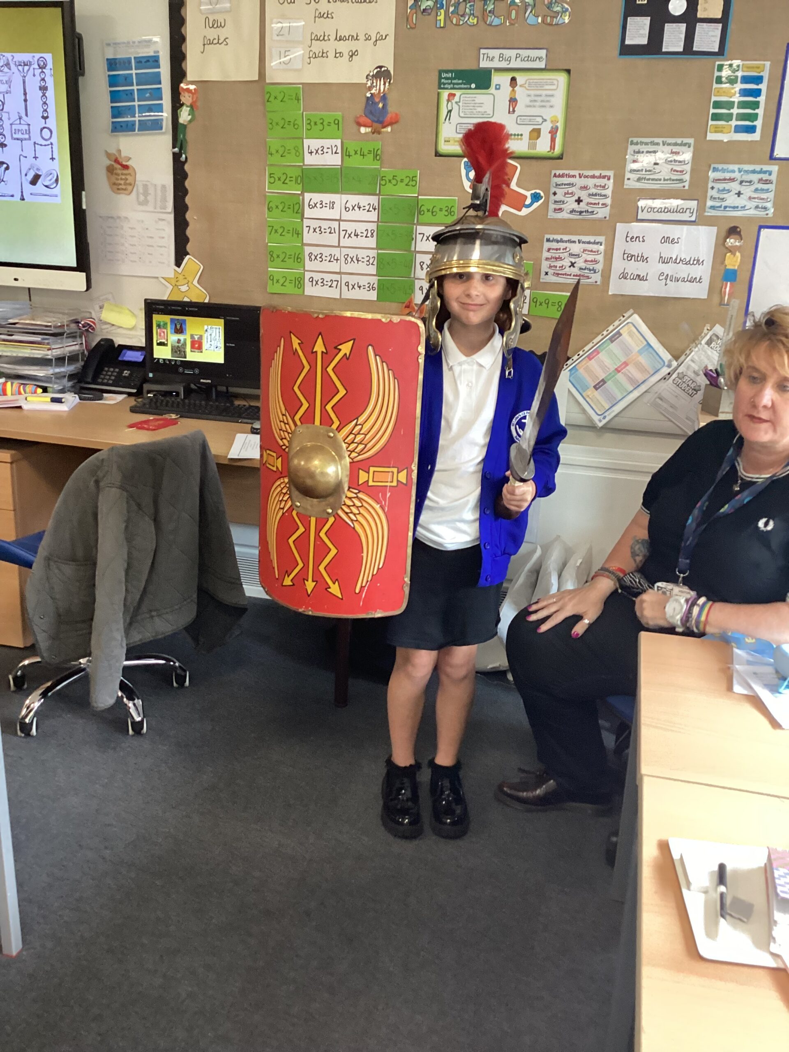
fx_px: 942
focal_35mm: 31
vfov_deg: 58.4
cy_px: 526
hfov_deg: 45.4
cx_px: 394
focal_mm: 3.3
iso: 250
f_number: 2.4
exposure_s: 1/60
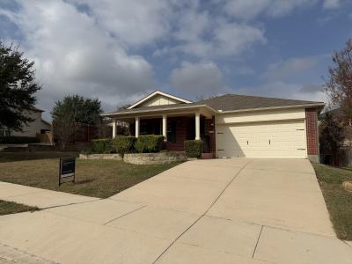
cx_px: 176
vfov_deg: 56.8
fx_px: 244
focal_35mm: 24
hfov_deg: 71.6
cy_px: 132
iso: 80
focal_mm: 6.76
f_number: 1.78
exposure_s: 1/14286
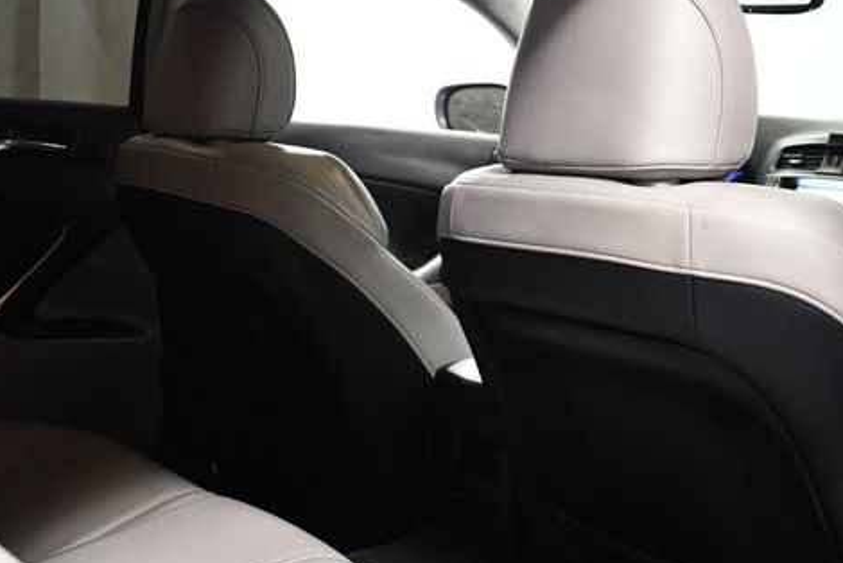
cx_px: 536
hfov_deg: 40.0
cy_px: 240
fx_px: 1148
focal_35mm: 49
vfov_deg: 27.5
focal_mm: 18
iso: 3200
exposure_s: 1/80
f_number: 3.5
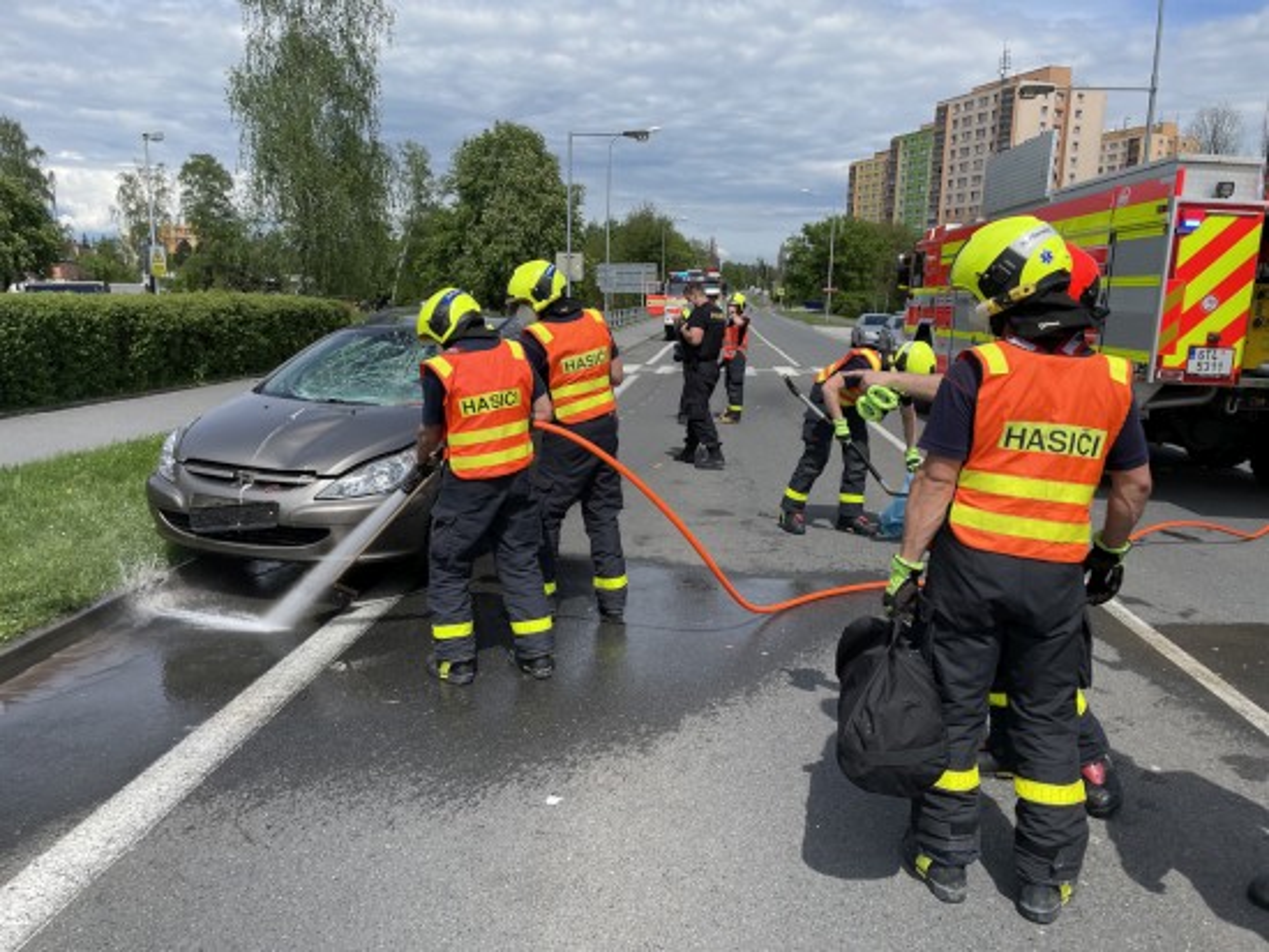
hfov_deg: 67.3
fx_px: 954
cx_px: 634
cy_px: 476
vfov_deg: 53.1
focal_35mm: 26
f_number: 1.6
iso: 32
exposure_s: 1/3610
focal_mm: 4.2
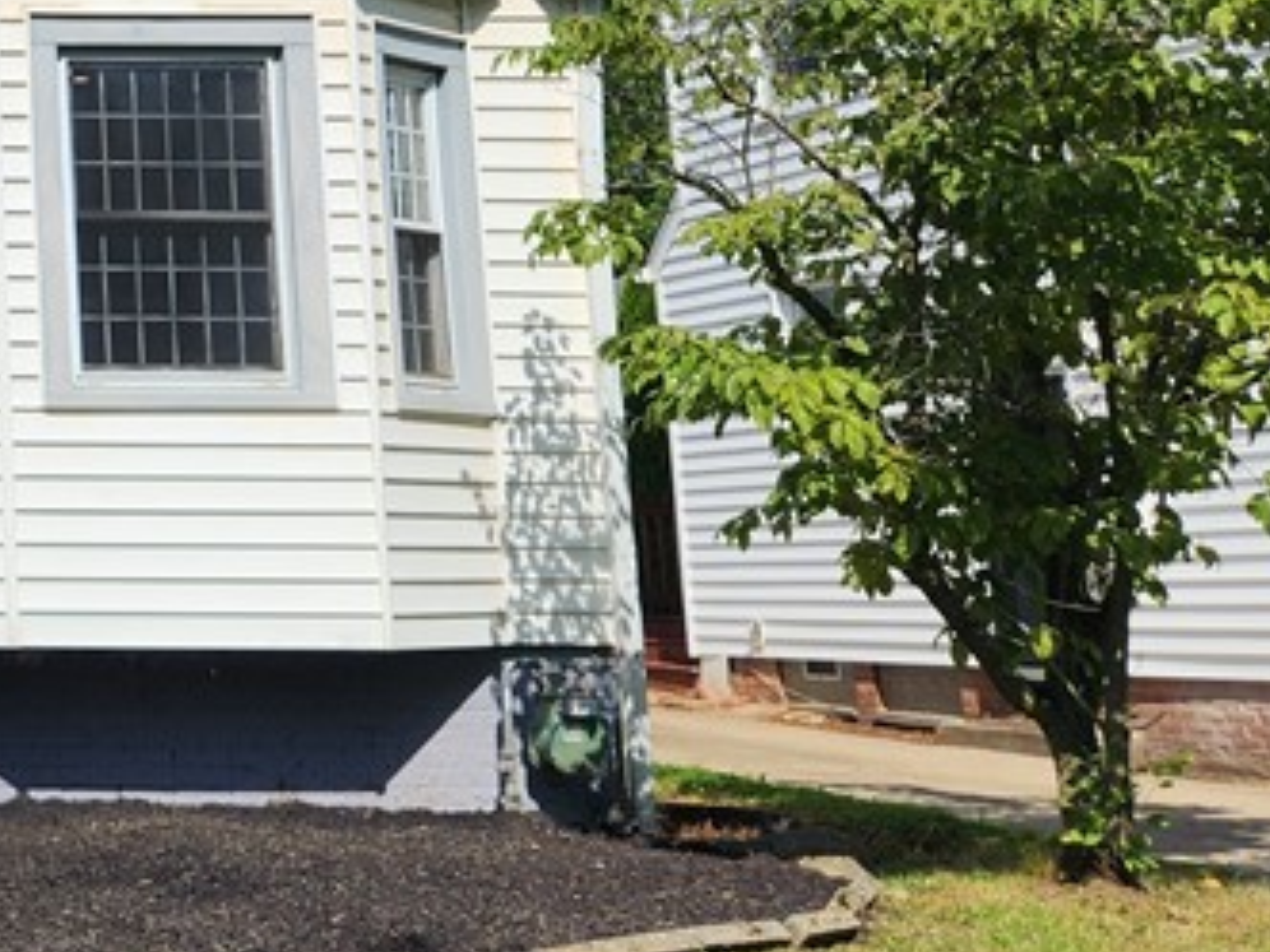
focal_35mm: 71
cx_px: -643
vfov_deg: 20.4
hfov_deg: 22.4
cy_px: 149
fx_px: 2605
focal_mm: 5.4
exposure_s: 1/3084
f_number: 1.8
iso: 20
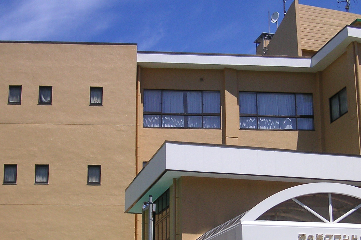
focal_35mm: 67
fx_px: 672
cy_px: 173
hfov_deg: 29.9
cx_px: 230
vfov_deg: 20.2
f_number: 6.7
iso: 50
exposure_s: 1/350
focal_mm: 6.1
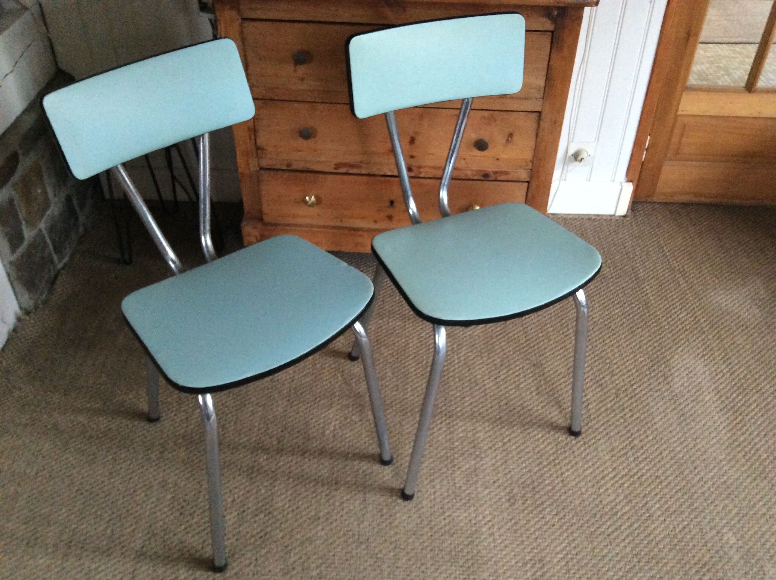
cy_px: 290
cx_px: 388
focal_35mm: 32
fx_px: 716
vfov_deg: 44.1
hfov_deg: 56.9
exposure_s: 1/25
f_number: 2.4
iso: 320
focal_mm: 3.3
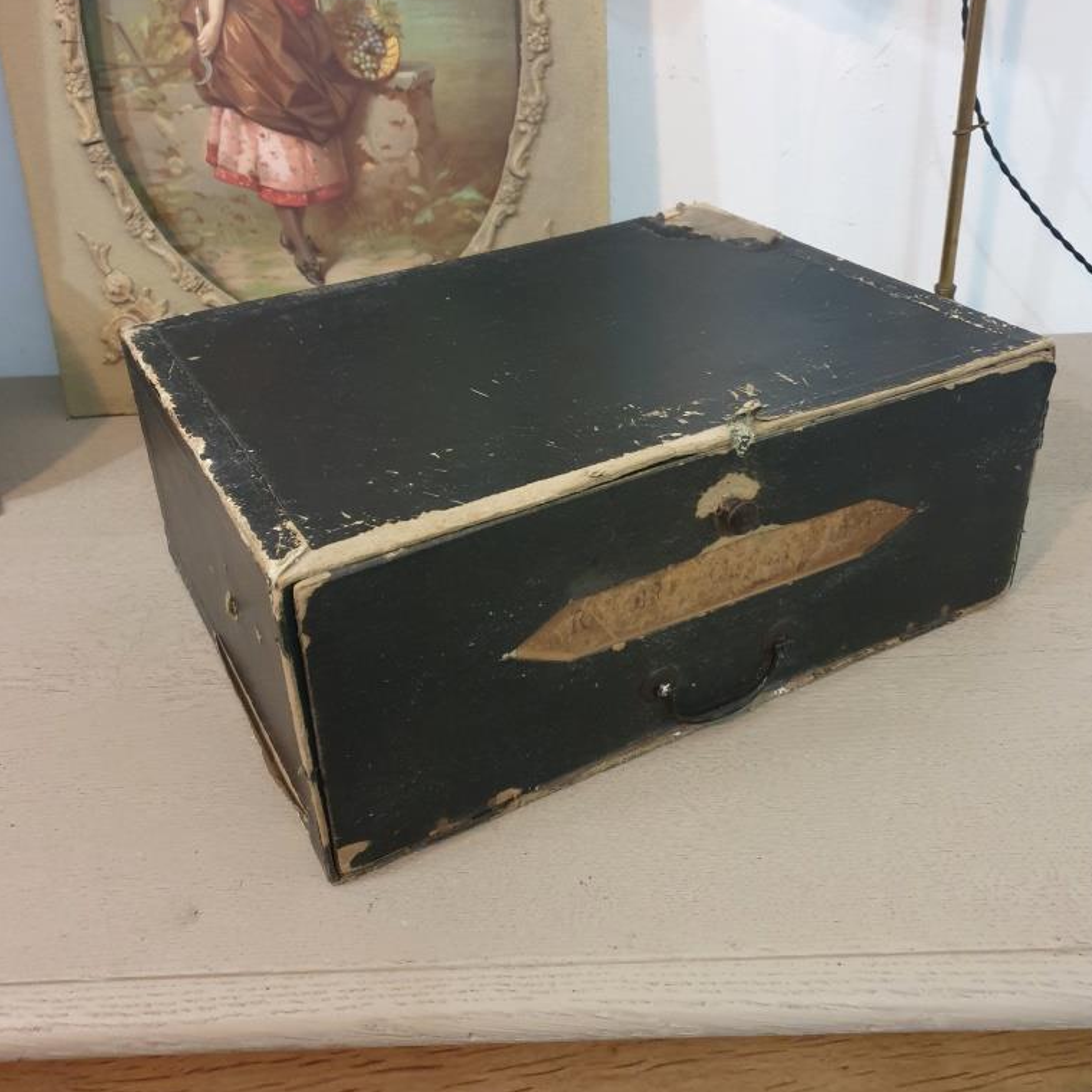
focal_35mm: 31
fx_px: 1106
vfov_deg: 52.3
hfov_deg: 52.5
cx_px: 550
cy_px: 460
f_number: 1.5
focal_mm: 4.3
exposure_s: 1/33
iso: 320
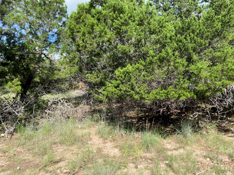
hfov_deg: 67.3
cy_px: 88
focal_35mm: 26
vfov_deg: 53.1
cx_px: 117
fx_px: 176
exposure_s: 1/1287
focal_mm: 4.25
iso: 32
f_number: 1.8
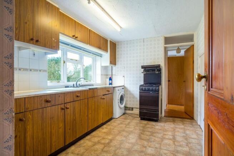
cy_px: 78
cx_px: 117
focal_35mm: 18
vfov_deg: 67.4
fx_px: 117
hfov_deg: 90.0
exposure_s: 1/50
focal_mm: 12.3
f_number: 7.1
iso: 160
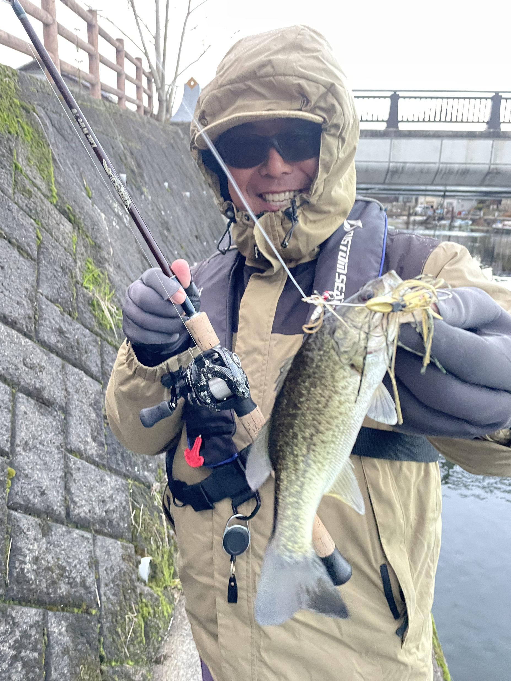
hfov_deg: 51.4
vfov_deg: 65.3
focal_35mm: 27
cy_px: 345
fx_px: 531
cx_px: 256
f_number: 1.6
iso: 500
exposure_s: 1/40
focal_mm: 4.2
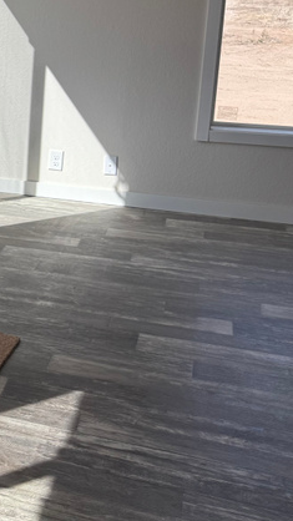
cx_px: -271
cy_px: 137
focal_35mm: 64
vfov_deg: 32.3
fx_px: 884
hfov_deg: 15.5
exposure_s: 1/1524
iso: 80
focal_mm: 6.76
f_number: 1.78
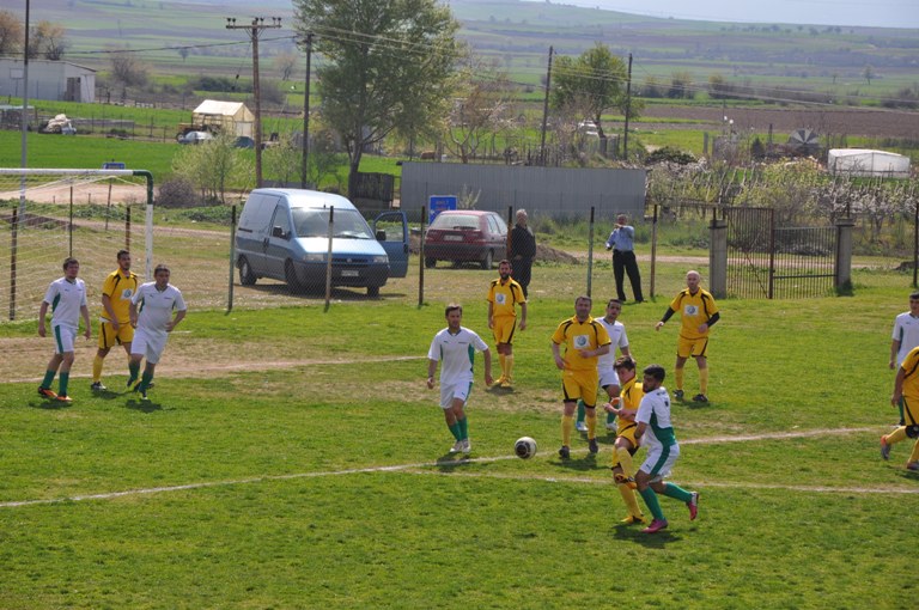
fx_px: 4015
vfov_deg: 8.7
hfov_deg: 13.1
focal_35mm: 158
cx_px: 460
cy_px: 305
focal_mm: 105
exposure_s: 1/500
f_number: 11
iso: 200
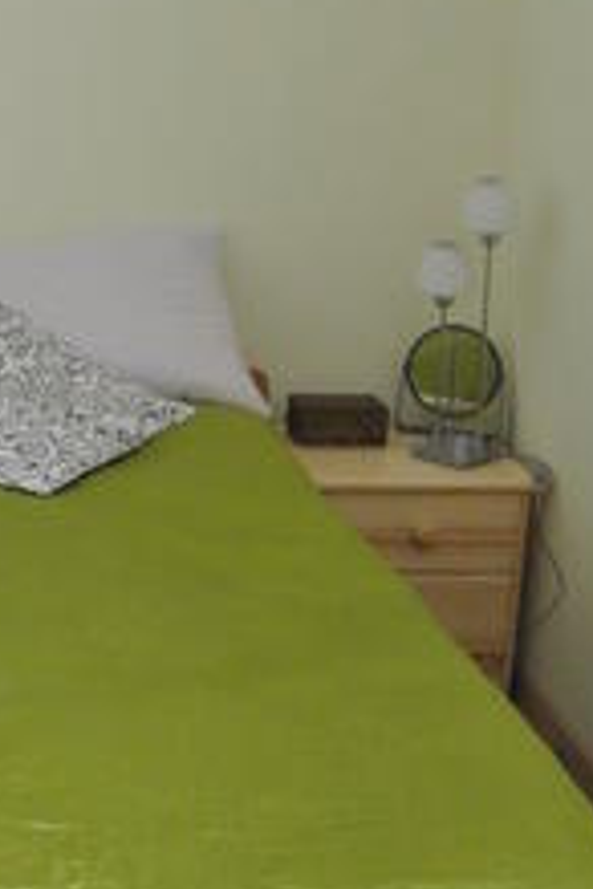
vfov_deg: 23.6
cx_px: -189
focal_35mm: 86
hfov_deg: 15.1
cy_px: 418
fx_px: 2125
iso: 1000
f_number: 3.5
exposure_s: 1/60
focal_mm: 11
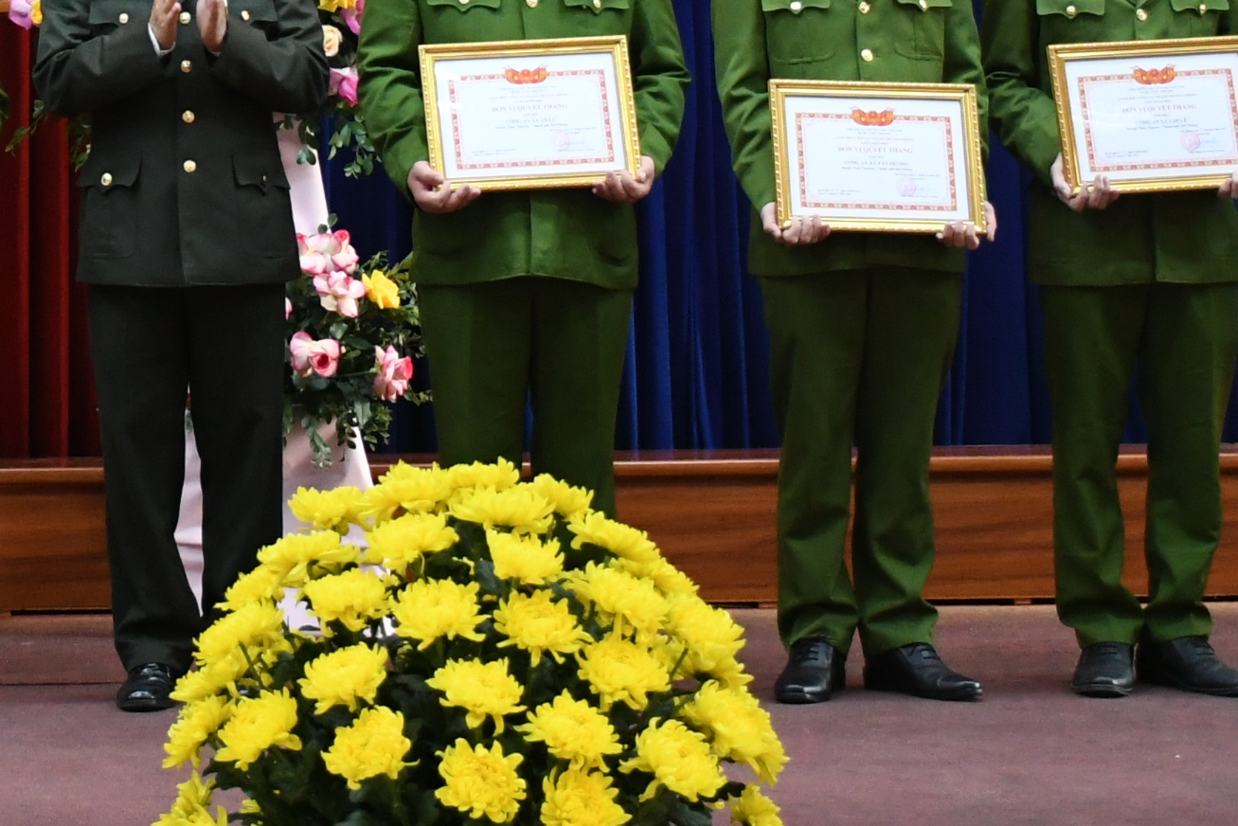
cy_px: -317
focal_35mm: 115
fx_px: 3955
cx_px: -10
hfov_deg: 17.4
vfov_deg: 11.5
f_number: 3.8
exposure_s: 1/160
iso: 2000
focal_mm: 24
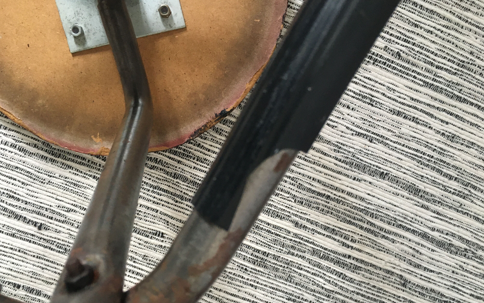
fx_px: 409
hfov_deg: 61.2
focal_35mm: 31
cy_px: 180
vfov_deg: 40.4
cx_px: 241
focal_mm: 4.15
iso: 200
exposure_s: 1/20
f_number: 2.2
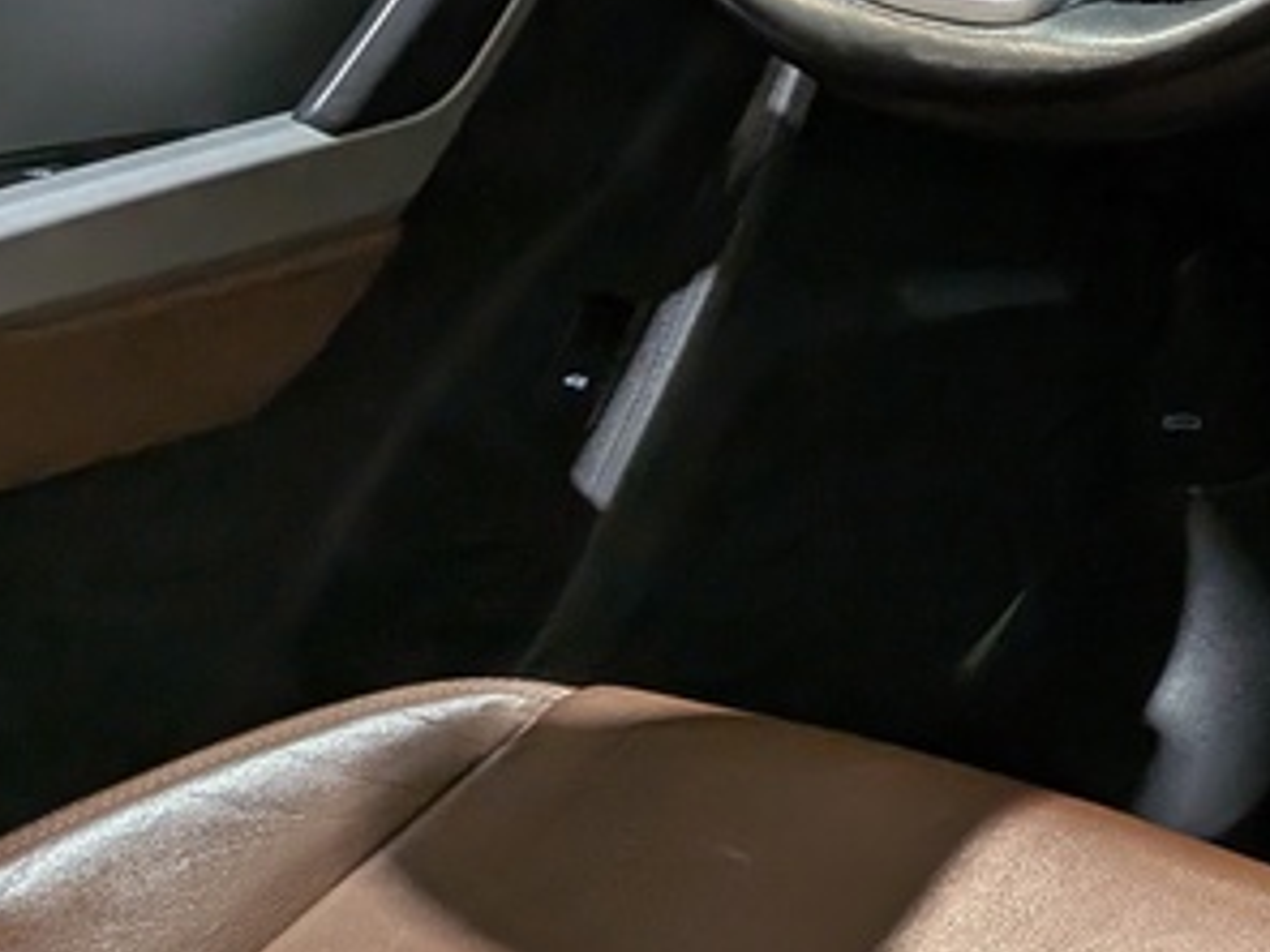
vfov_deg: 17.4
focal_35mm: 83
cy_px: 34
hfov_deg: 20.2
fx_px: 3045
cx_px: 1922
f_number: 1.7
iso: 26
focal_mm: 4.53
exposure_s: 1/140
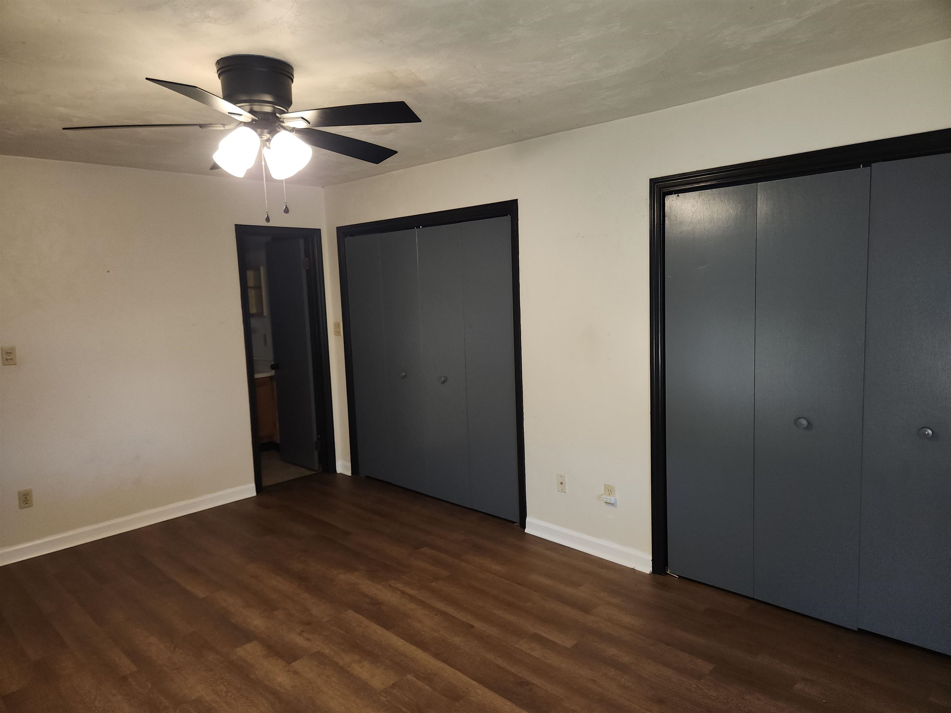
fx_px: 632
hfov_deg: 73.9
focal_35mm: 23
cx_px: 476
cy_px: 356
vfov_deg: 58.9
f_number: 1.8
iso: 100
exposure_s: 1/24
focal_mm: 5.4
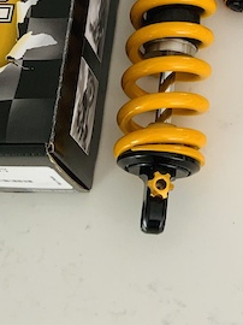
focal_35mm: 86
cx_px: 224
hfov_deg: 16.9
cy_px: -46
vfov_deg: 21.4
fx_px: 806
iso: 64
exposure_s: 1/122
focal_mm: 3
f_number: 1.8
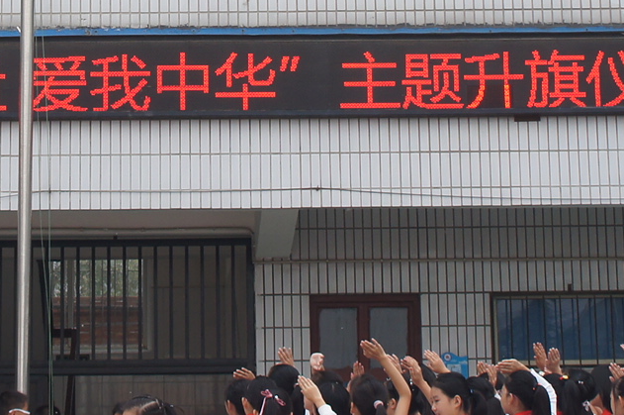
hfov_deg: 16.0
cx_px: 159
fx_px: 2216
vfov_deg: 10.5
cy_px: -49
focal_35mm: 128
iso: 200
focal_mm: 22
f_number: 5
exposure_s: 1/250
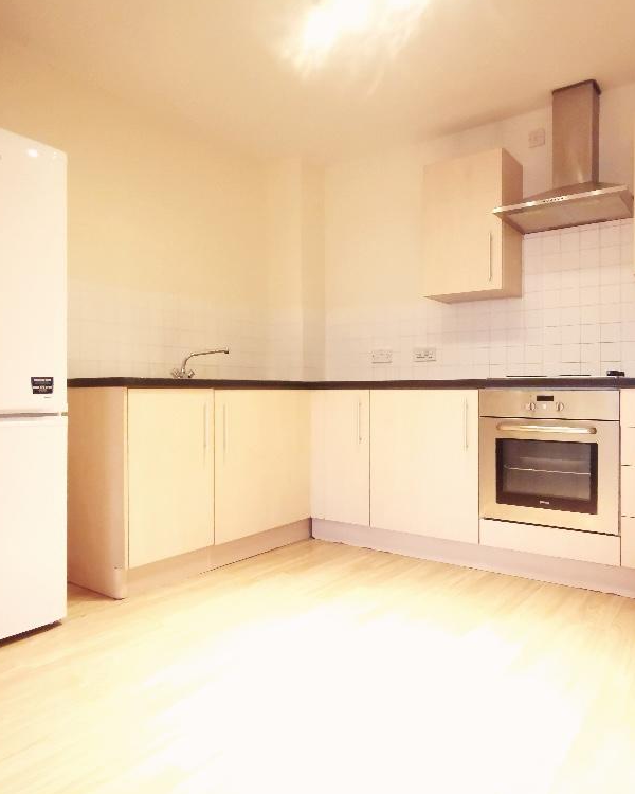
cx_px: 427
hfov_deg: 57.4
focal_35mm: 24
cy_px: 394
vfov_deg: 70.3
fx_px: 564
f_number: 2.2
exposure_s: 1/25
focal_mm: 2.35
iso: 1600
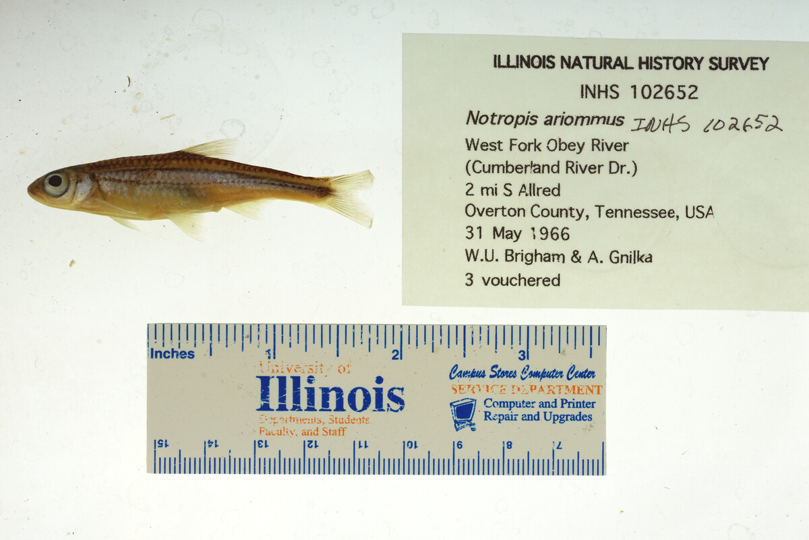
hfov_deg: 33.4
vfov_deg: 22.6
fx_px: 1349
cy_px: 270
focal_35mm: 60
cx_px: 404
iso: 100
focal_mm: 60
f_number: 10
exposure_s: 1/200
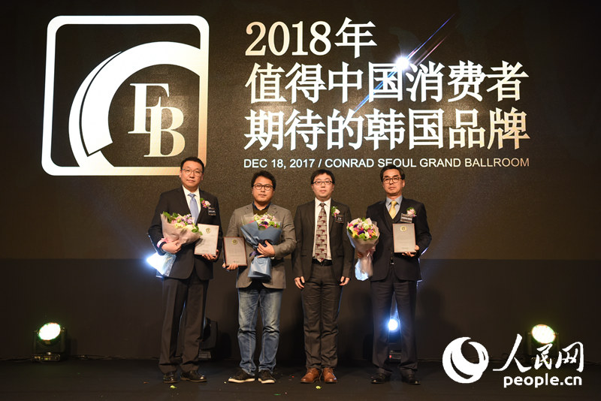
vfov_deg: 31.9
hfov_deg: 46.4
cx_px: 300
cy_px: 200
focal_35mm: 42
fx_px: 701
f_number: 2.8
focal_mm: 42
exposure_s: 1/100
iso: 800
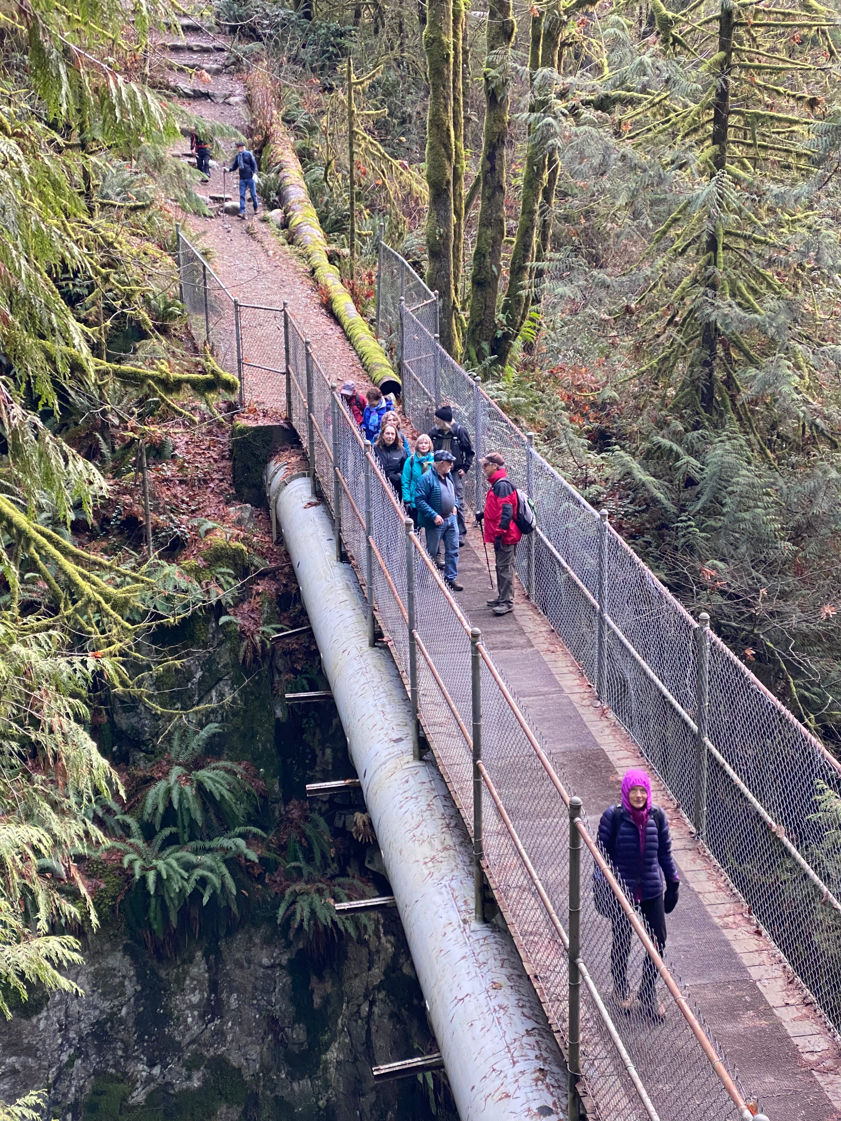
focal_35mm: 52
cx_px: 420
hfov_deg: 28.0
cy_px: 560
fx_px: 1684
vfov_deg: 36.8
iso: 160
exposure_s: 1/119
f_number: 2
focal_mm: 6
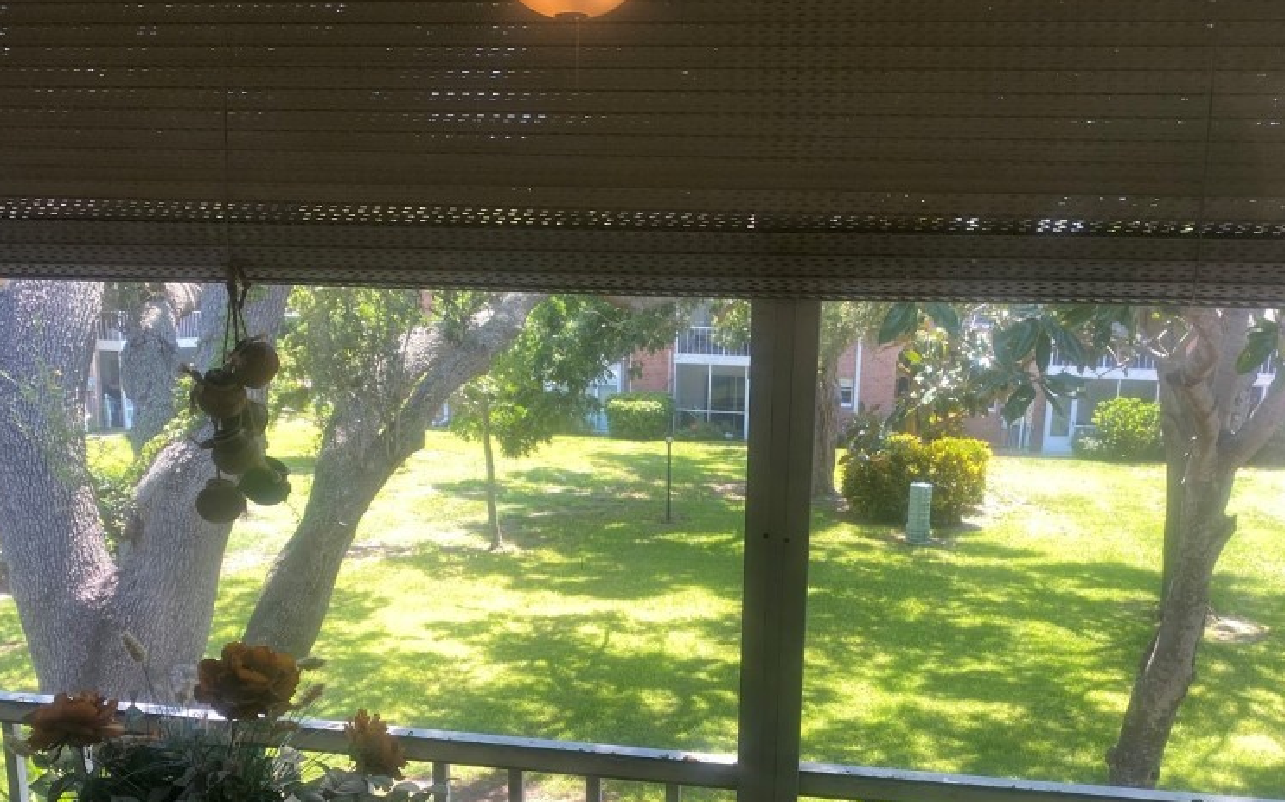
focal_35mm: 38
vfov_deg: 32.5
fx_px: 1330
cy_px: 653
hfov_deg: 51.5
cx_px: 704
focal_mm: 4.25
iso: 40
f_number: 1.8
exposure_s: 1/120
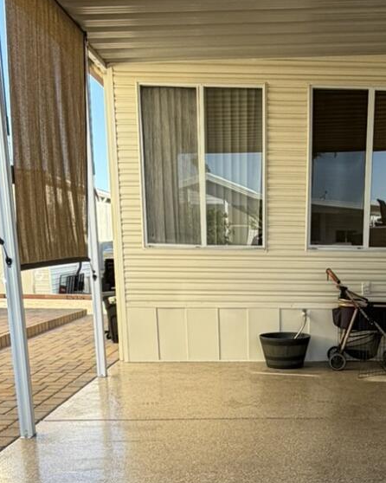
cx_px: 296
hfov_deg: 30.2
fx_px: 700
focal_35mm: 49
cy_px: 443
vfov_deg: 35.6
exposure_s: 1/214
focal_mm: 2.22
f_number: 2.2
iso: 40
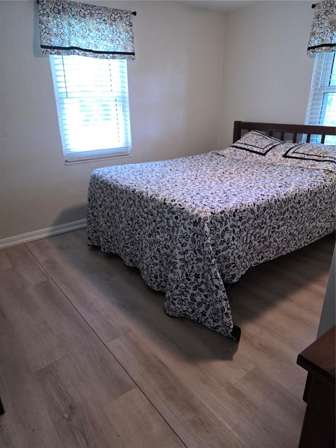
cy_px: 224
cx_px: 168
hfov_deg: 58.9
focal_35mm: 23
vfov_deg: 73.9
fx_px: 298
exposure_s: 1/120
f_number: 1.7
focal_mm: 6.3
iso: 1000
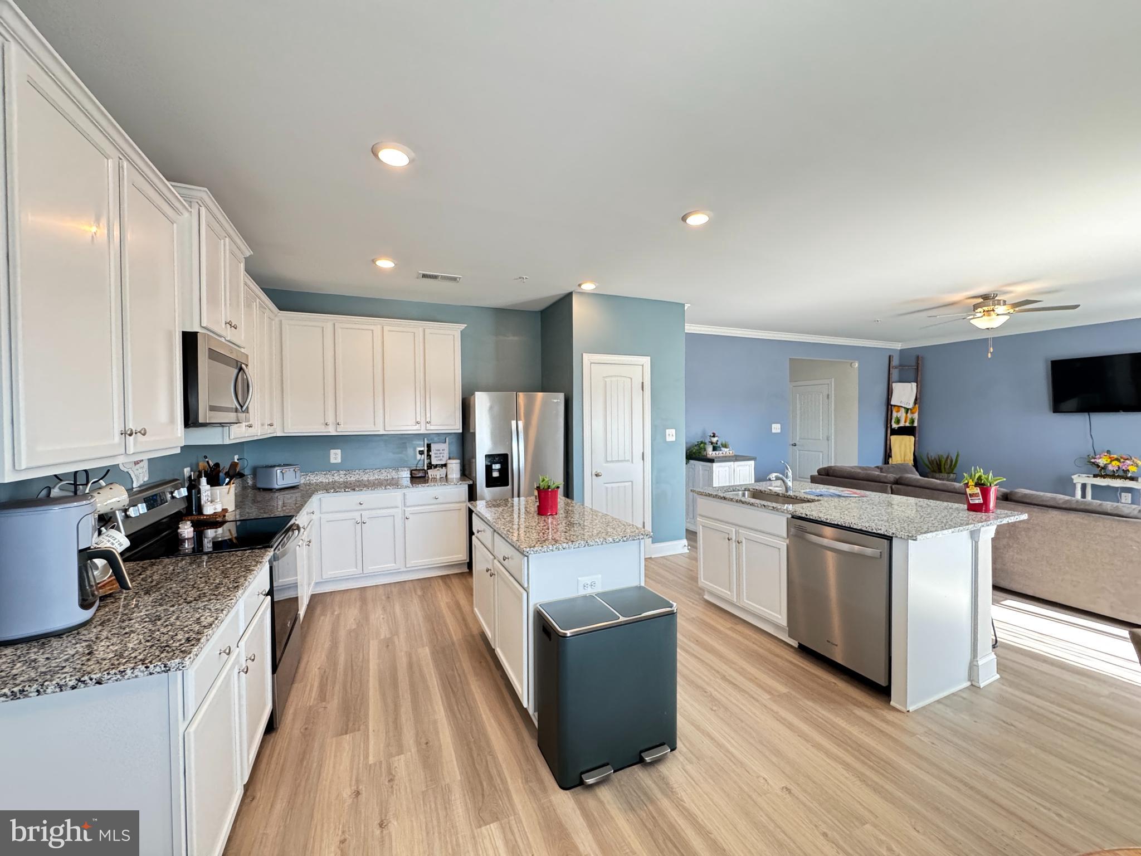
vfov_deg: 85.7
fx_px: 461
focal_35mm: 14
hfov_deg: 102.1
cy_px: 428
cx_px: 570
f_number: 2.2
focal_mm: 2.22
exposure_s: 1/60
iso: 250
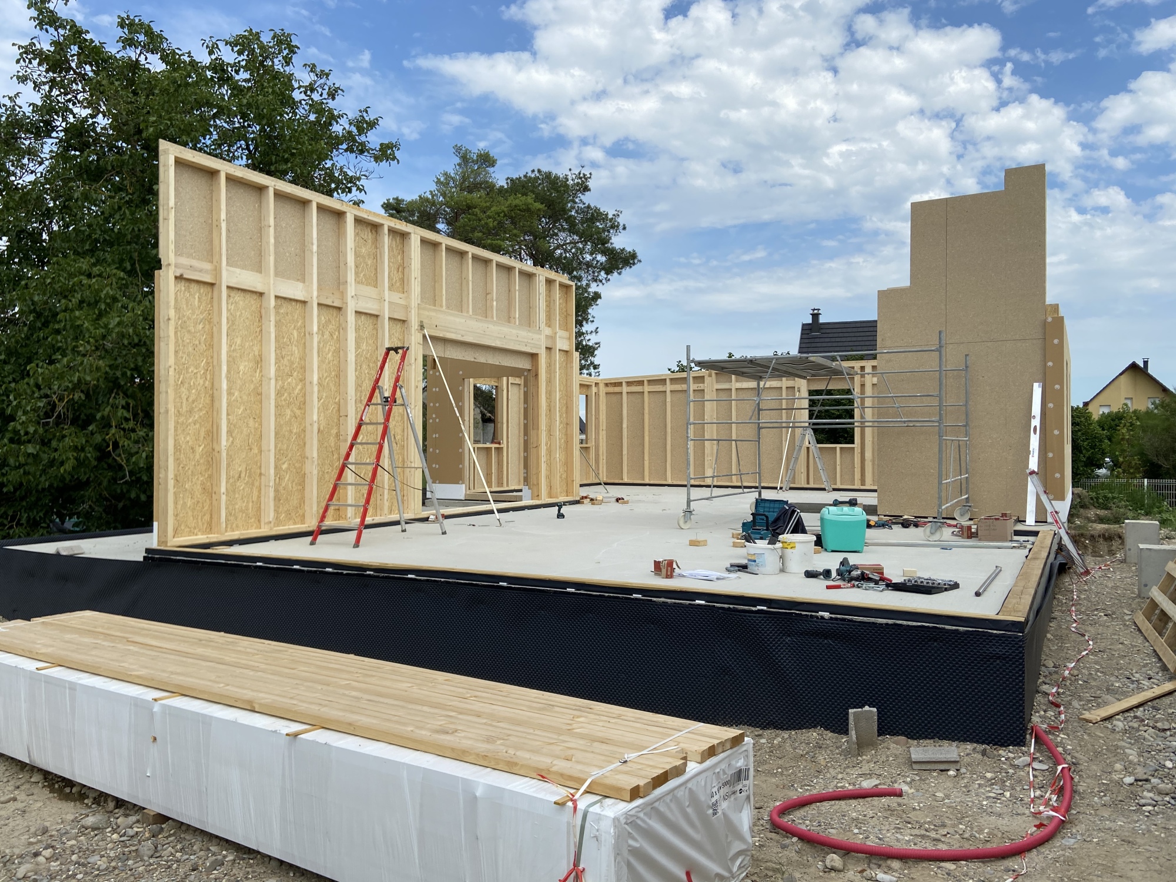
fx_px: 883
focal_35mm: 26
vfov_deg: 53.1
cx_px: 588
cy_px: 441
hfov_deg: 67.3
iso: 32
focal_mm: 4.25
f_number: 1.8
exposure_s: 1/3125
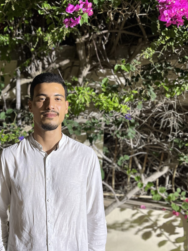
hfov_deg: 34.4
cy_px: 158
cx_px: 48
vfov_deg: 45.4
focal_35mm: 41
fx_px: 297
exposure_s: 1/50
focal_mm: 5.1
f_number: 1.6
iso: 250
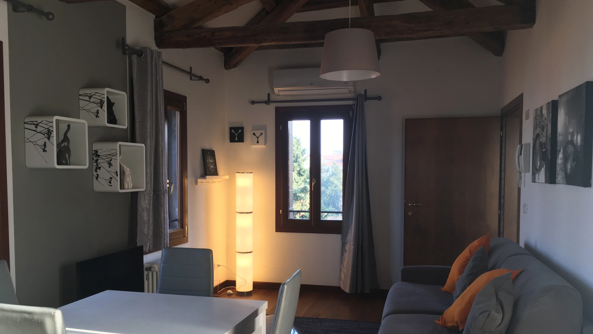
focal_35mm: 32
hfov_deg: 61.0
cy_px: 205
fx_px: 503
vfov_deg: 36.5
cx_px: 299
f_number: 2.2
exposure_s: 1/50
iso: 32
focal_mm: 4.15
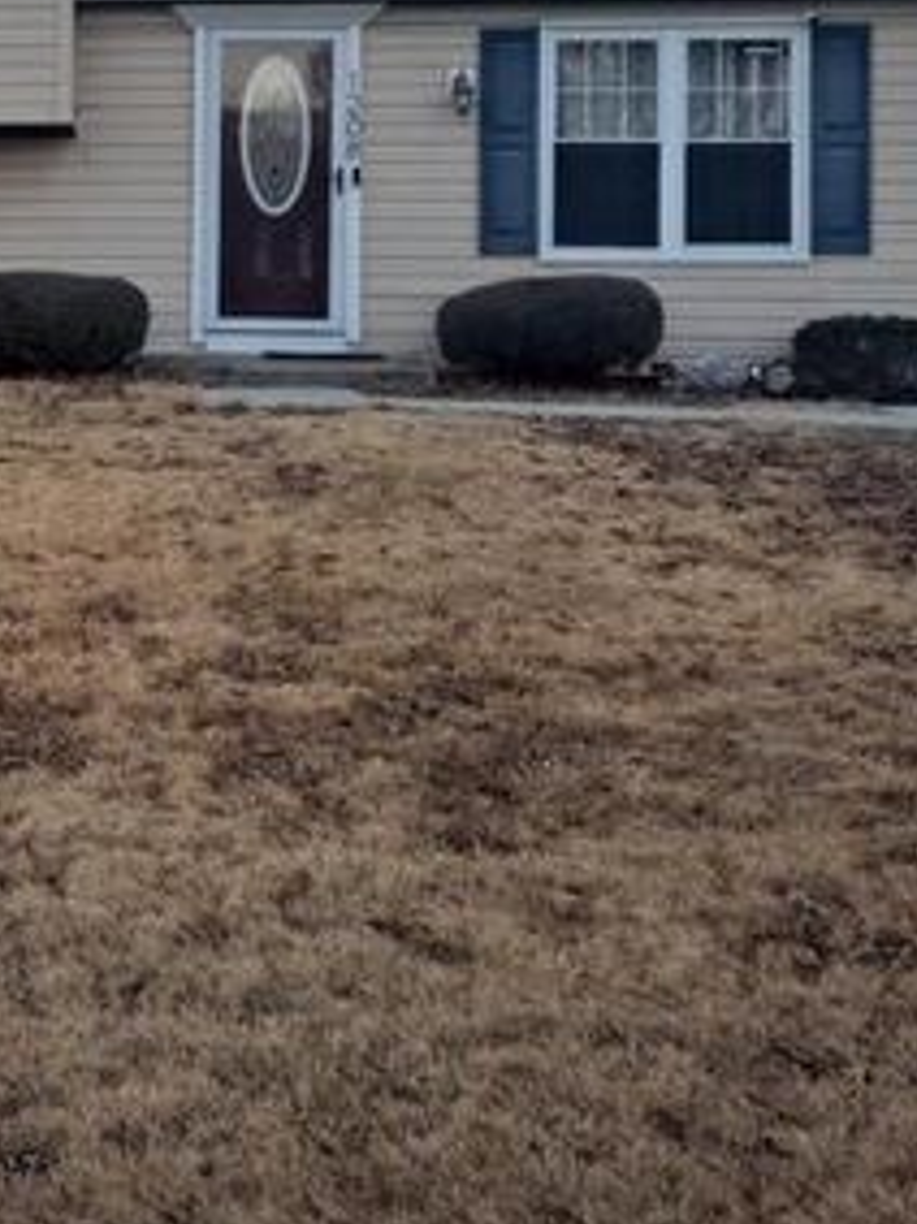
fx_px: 2086
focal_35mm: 59
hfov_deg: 23.5
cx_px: -61
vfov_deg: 31.9
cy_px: 266
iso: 32
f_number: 2
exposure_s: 1/155
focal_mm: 4.6
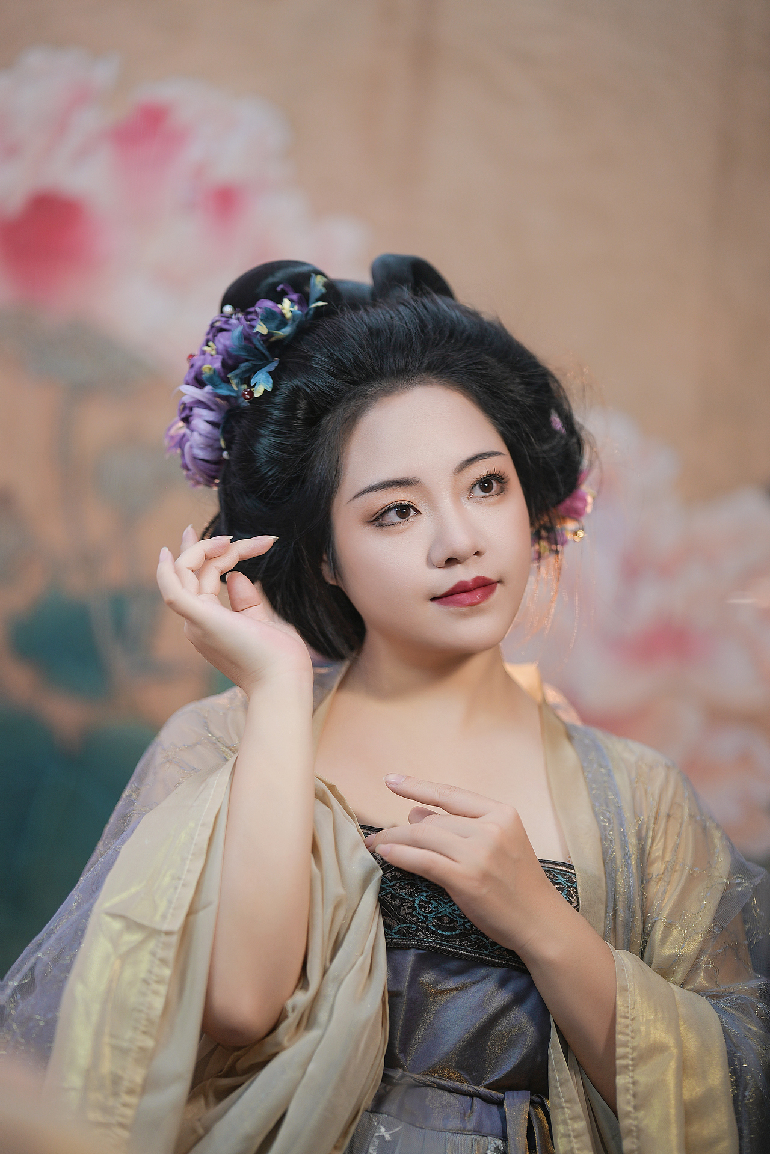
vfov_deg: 23.9
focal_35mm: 85
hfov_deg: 16.1
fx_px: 2727
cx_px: 385
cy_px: 577
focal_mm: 85
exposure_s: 1/125
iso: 160
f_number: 1.4
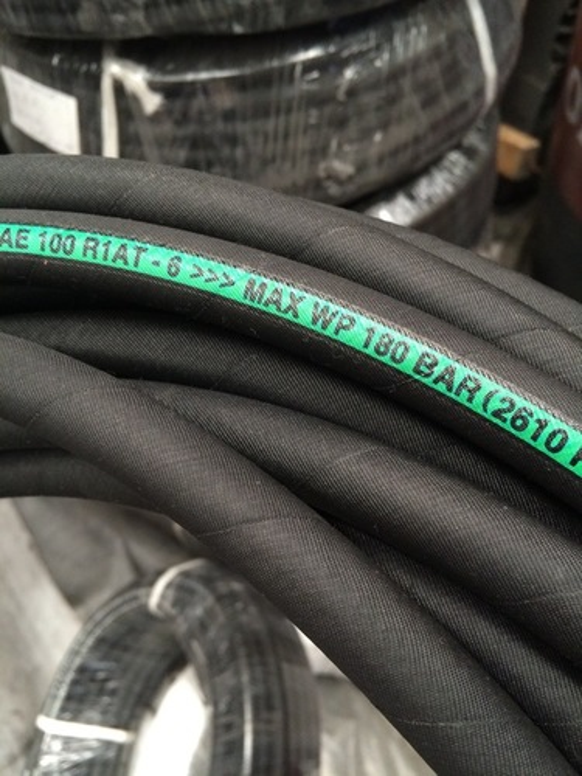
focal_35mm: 29
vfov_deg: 61.7
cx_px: 291
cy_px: 388
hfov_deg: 48.2
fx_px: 650
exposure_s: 1/33
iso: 250
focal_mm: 4.15
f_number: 2.2
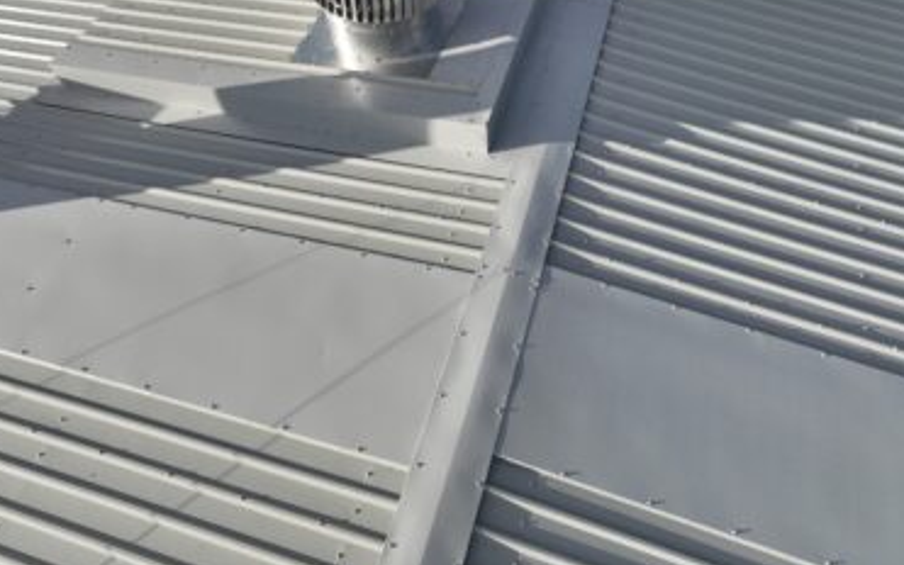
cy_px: 234
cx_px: 445
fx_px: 641
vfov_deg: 47.4
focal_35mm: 26
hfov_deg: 70.4
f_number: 2.8
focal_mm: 12.29
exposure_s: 1/1600
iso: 100
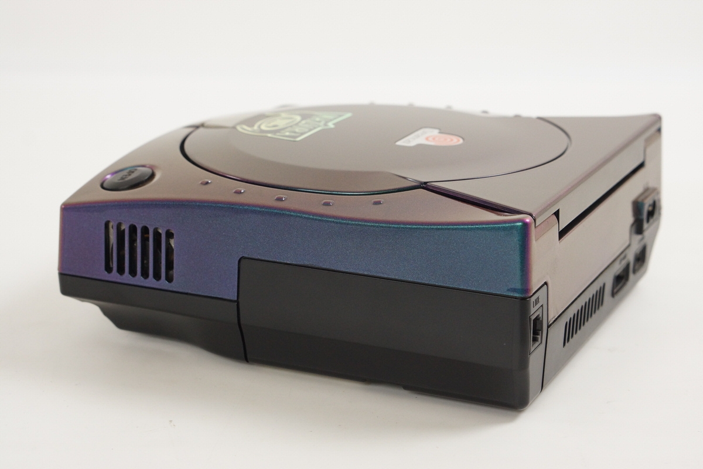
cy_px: 234
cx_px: 352
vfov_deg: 18.2
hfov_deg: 27.0
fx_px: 1464
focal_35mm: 75
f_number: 6.3
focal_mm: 50
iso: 800
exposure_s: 1/80
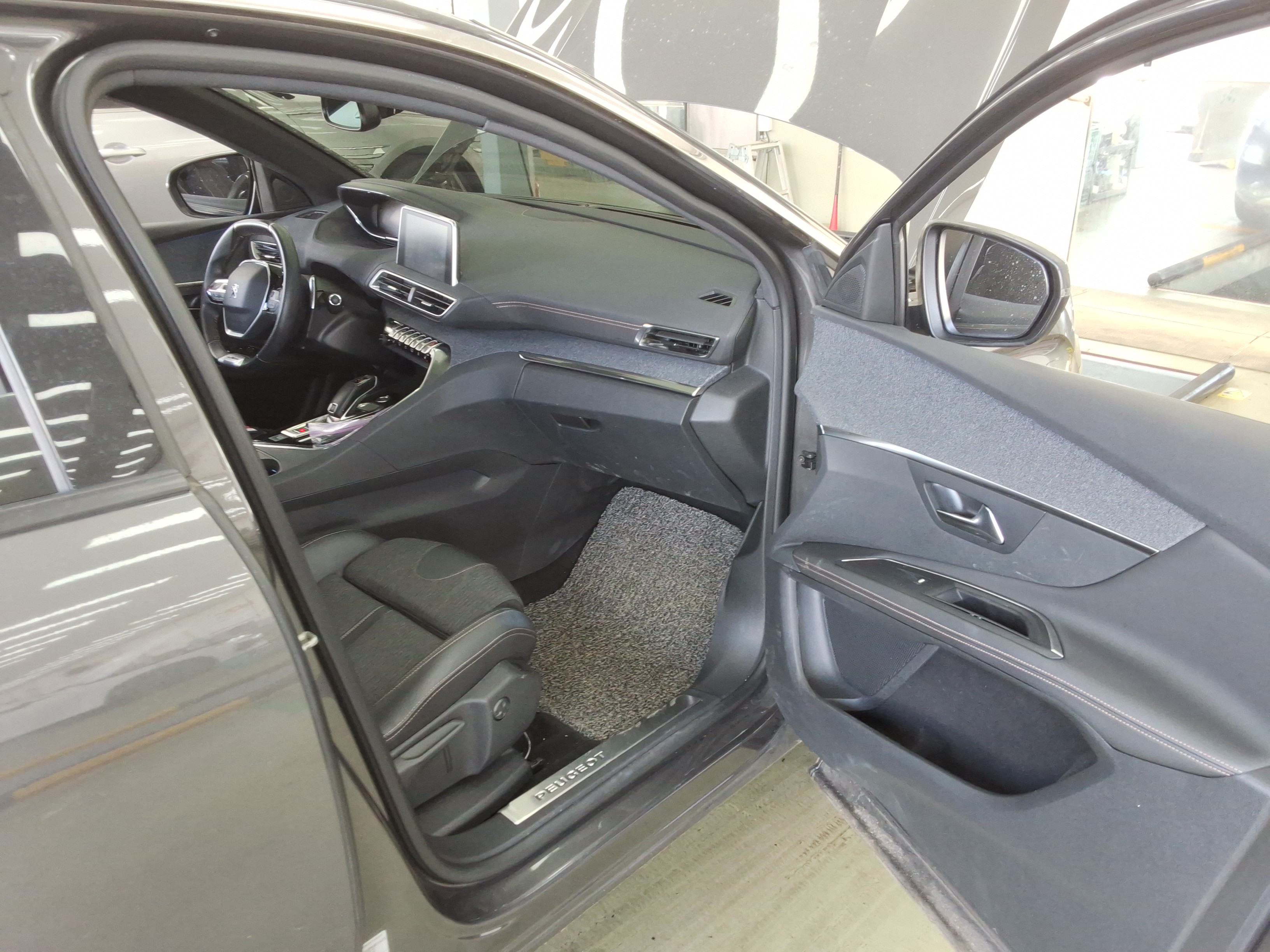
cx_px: 635
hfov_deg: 63.4
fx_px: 1027
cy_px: 476
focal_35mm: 28
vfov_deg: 49.7
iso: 56
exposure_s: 1/60
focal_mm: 2.91
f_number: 1.9
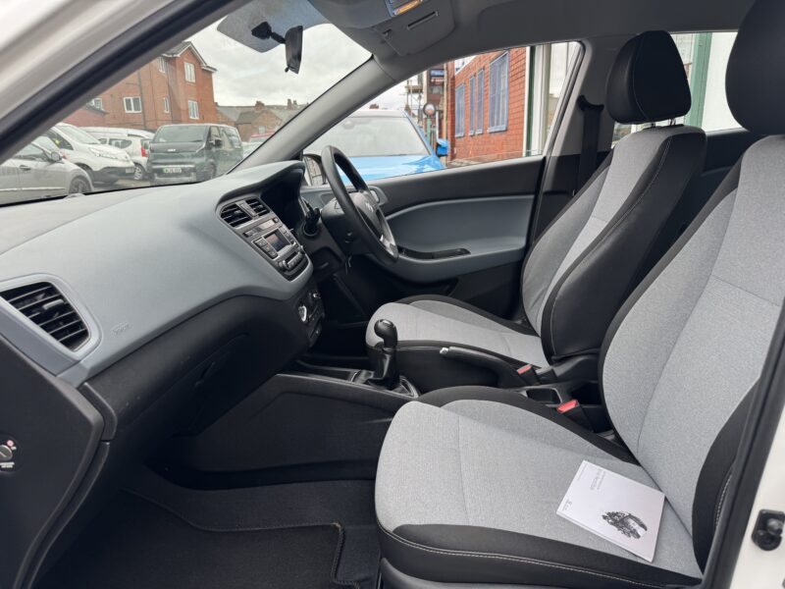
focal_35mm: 24
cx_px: 392
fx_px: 544
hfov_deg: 71.6
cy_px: 294
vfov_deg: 56.8
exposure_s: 1/155
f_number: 1.78
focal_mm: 6.76
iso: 64
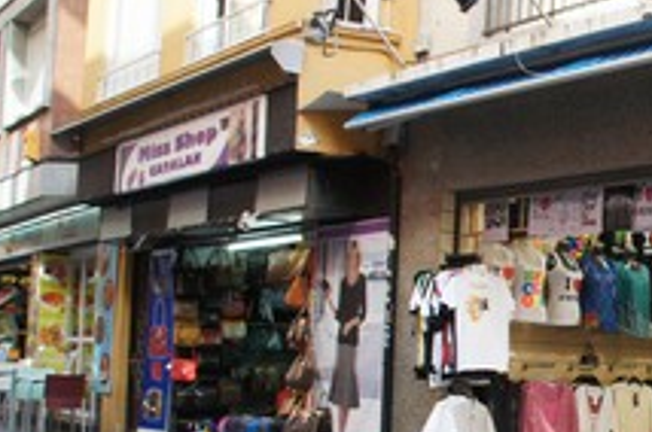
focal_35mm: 58
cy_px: 303
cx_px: 692
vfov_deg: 23.2
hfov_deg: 31.2
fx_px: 1049
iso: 100
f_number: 4
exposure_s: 1/50
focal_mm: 18
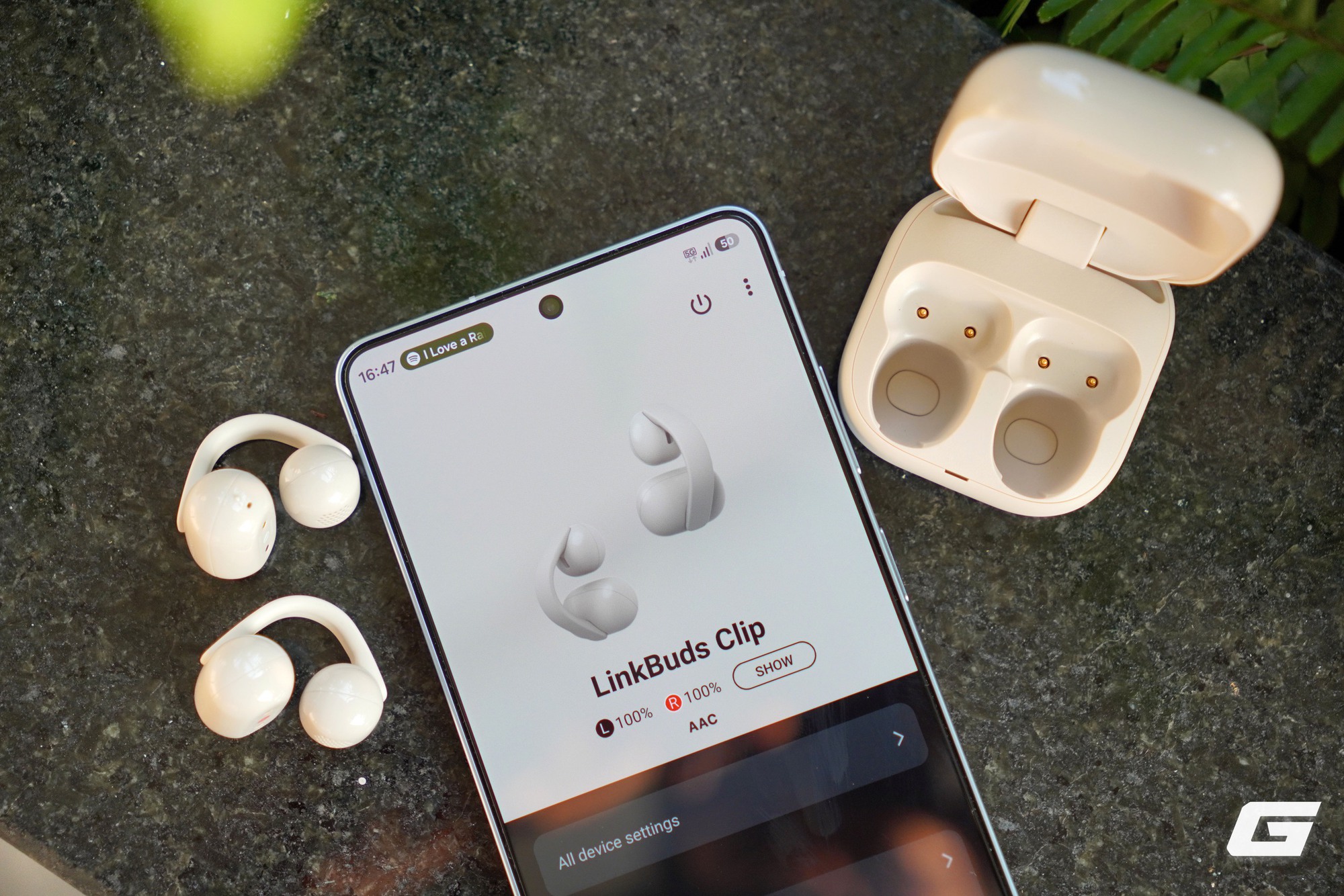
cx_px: 672
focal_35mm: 61
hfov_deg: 32.7
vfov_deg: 22.1
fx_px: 2291
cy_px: 448
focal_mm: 40.9
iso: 400
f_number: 2.8
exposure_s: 1/400
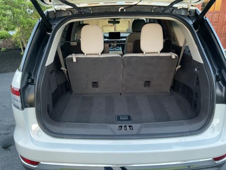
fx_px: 189
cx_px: 113
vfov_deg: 48.2
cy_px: 85
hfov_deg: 61.7
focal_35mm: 29
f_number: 1.8
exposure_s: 1/30
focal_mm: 3
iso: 320
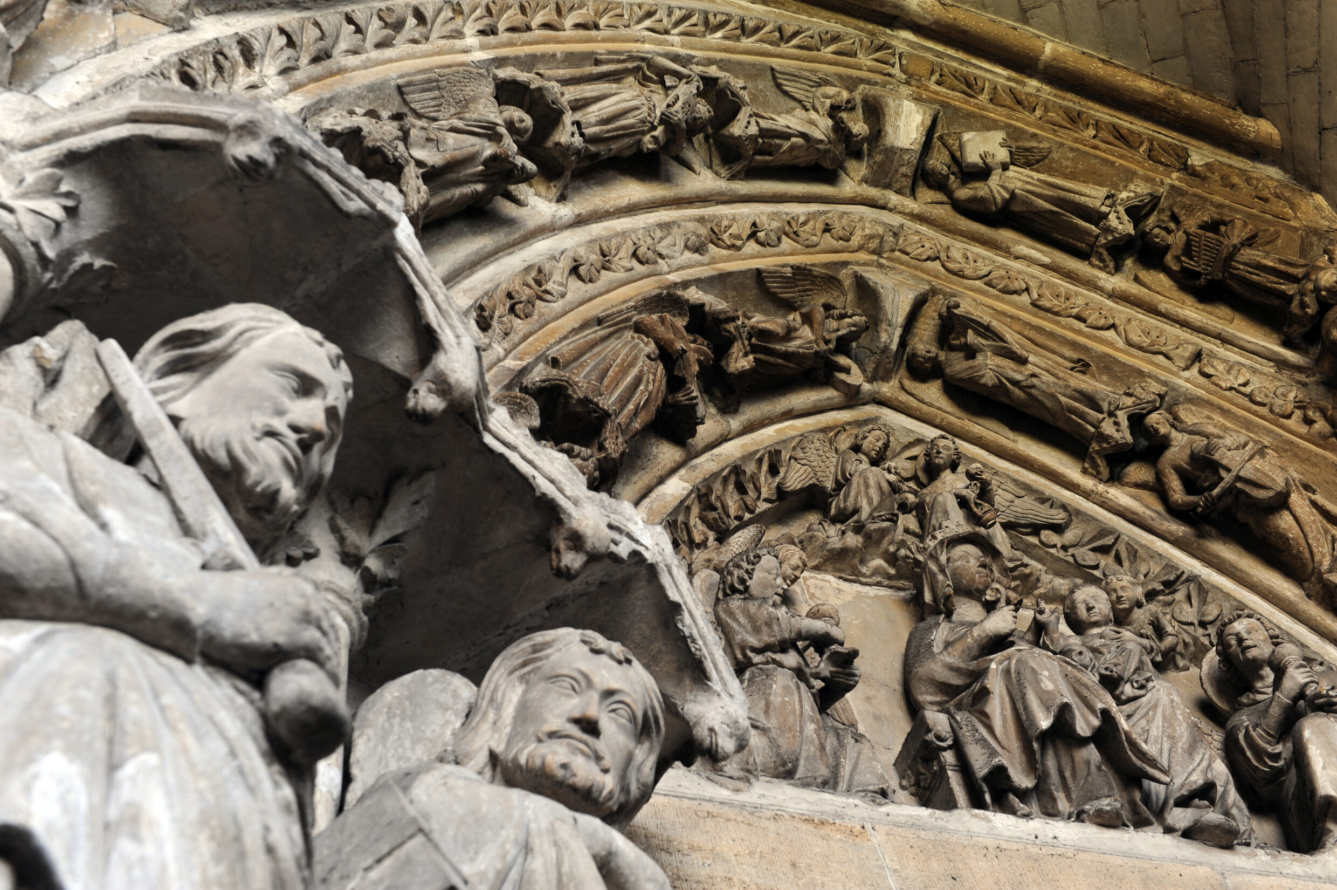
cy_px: 445
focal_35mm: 42
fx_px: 1559
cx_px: 668
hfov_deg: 46.4
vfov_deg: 31.9
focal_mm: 42
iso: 200
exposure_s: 5
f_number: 8
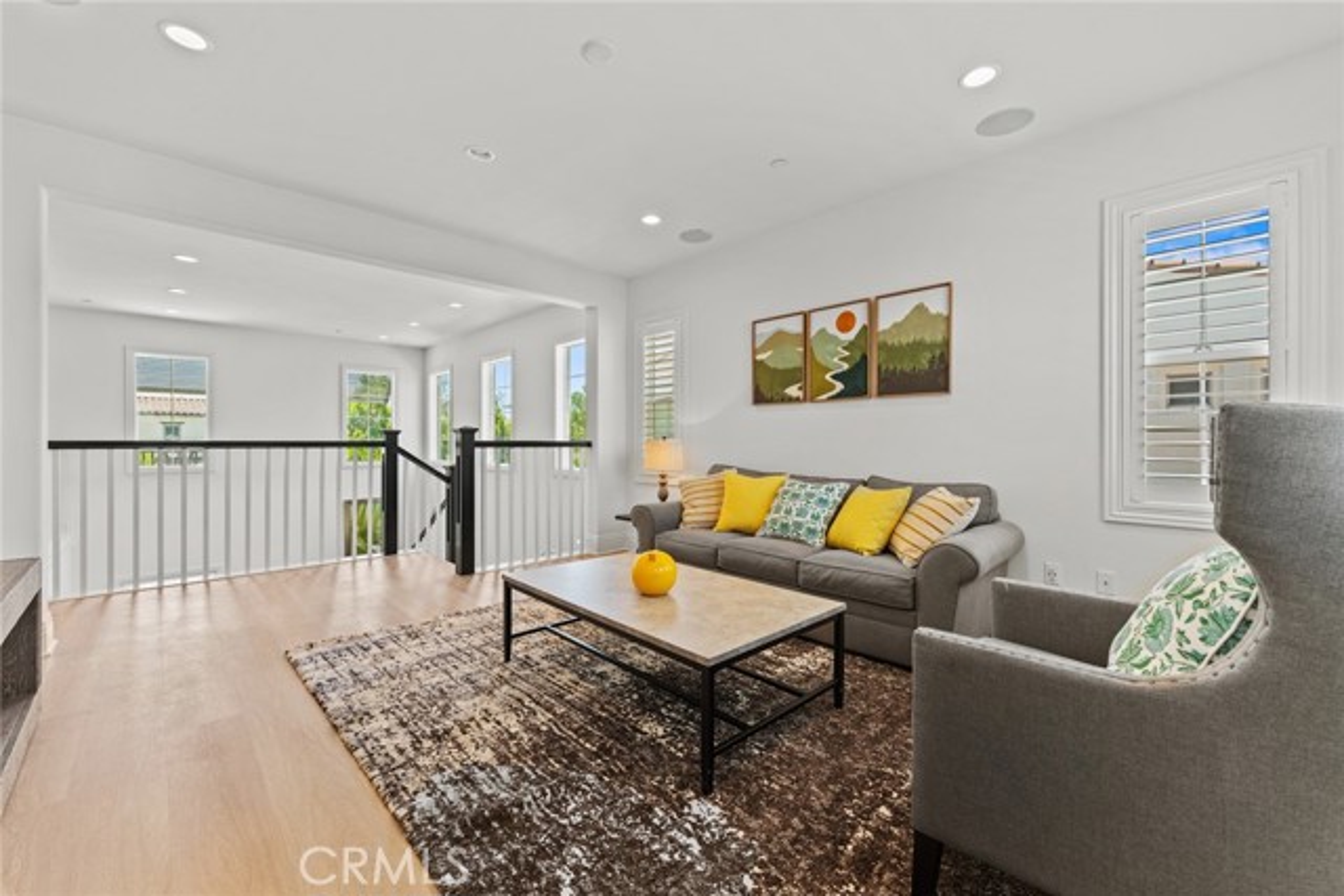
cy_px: 448
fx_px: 523
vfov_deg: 81.2
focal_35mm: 14
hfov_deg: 104.2
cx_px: 672
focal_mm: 14
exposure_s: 1/13
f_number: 6.3
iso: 400
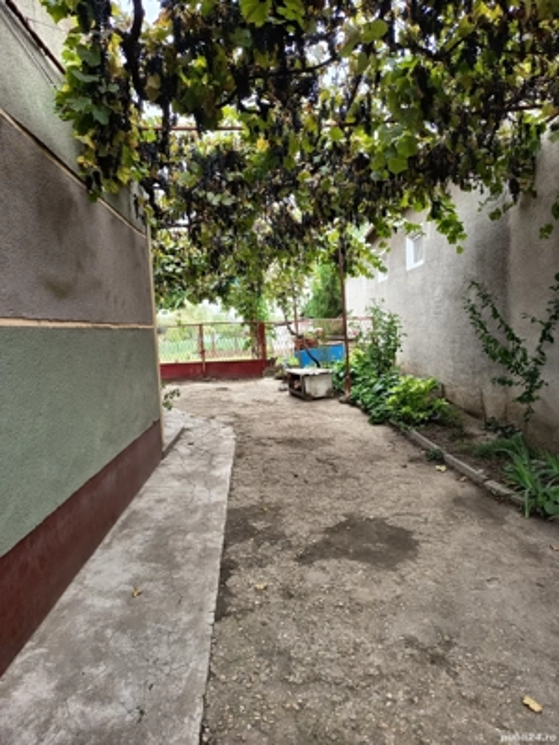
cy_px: 372
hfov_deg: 56.8
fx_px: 517
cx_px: 280
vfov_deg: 71.6
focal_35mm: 24
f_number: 1.7
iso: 186
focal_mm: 5.27
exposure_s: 1/100
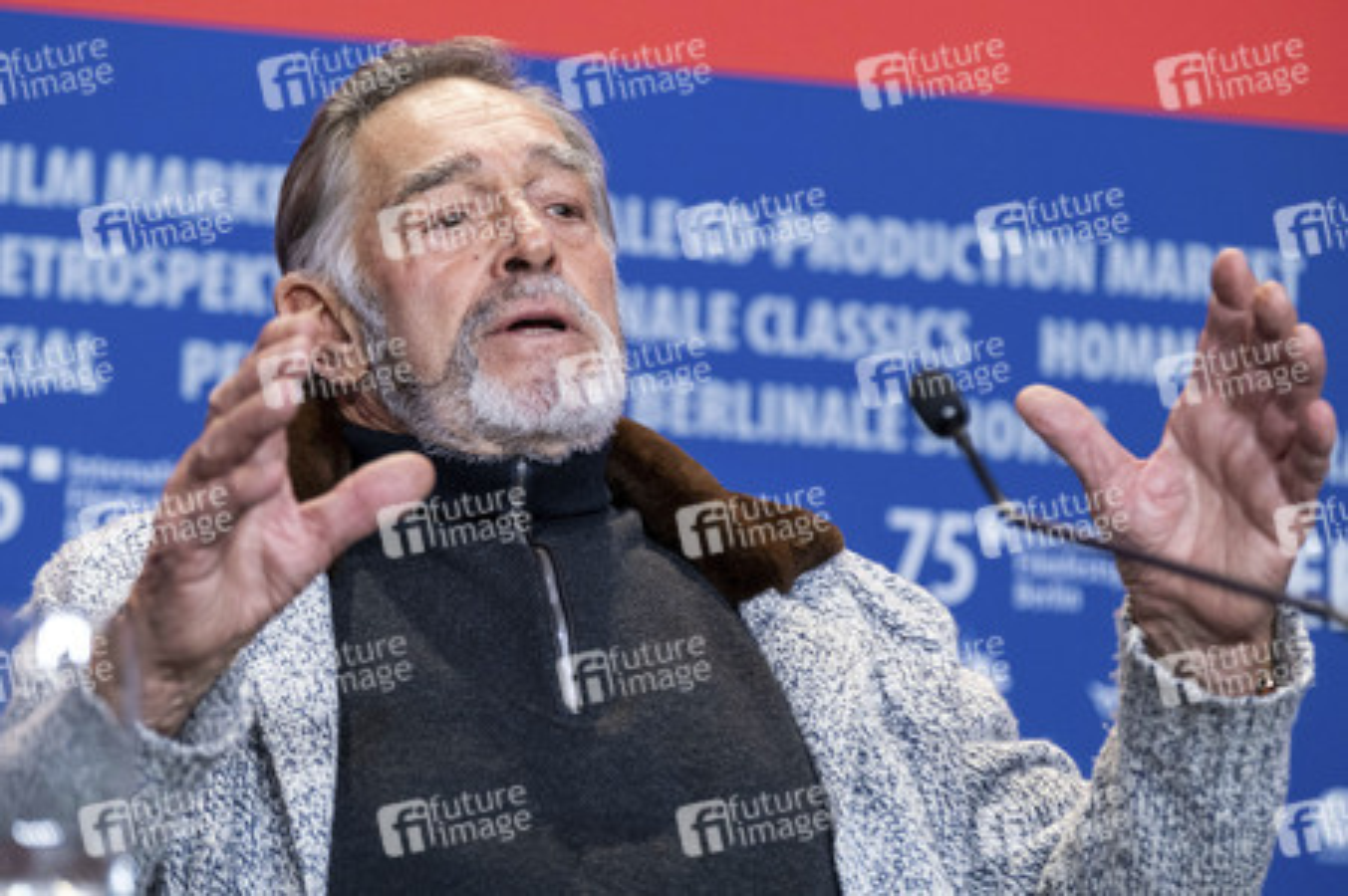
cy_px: 448
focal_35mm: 142
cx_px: 674
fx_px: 5313
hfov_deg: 14.5
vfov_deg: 9.6
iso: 1600
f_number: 2.8
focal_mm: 94.5
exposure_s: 1/170
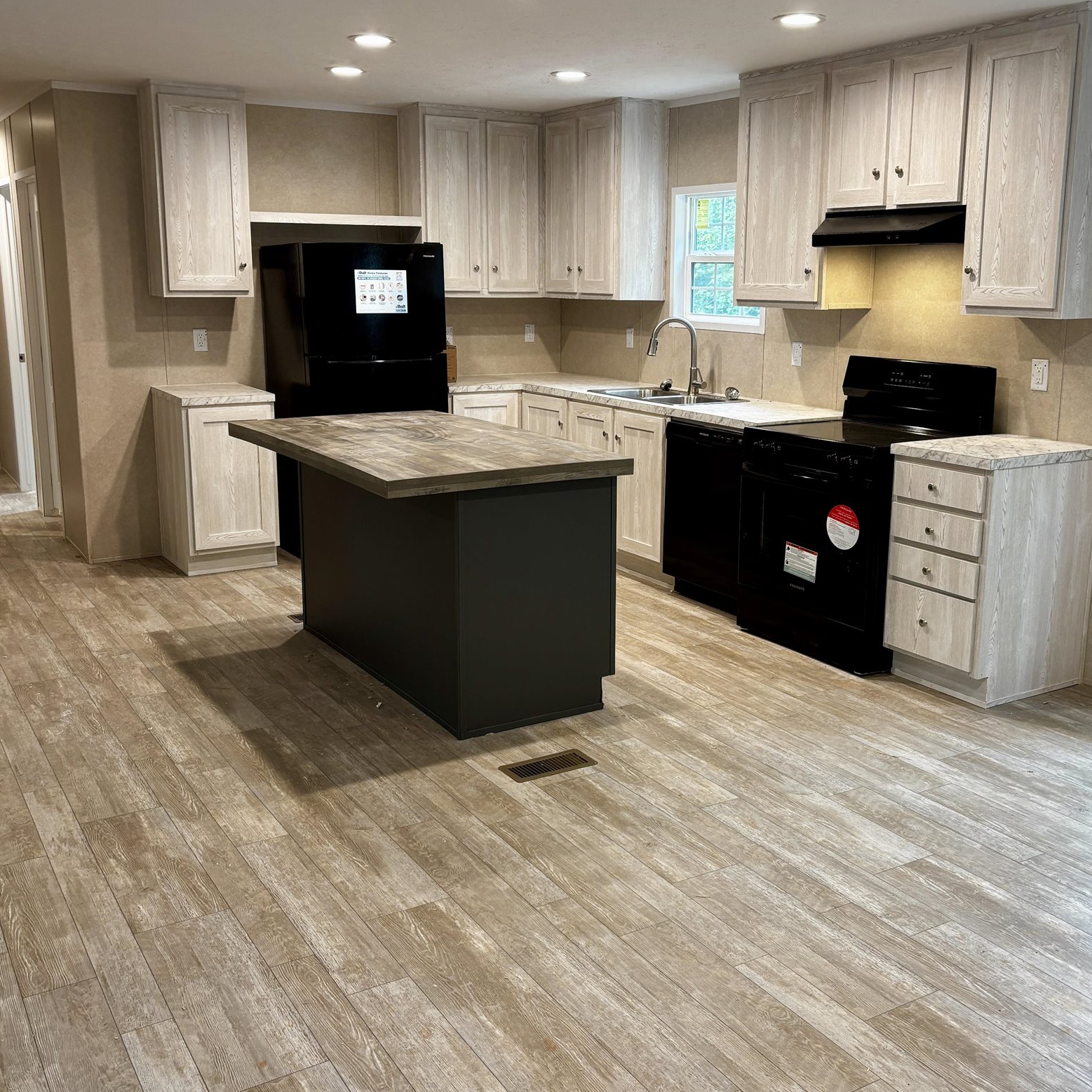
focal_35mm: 34
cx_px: 591
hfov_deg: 48.4
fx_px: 1213
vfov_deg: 48.4
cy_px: 523
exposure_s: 1/60
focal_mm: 5.96
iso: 80
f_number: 1.6
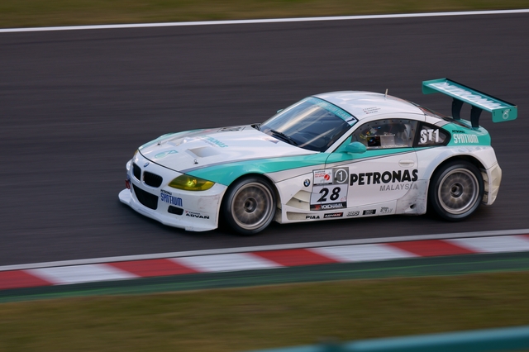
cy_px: 176
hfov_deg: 8.6
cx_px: 264
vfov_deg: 5.7
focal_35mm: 240
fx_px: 3525
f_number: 5.6
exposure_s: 1/160
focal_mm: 160
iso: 100
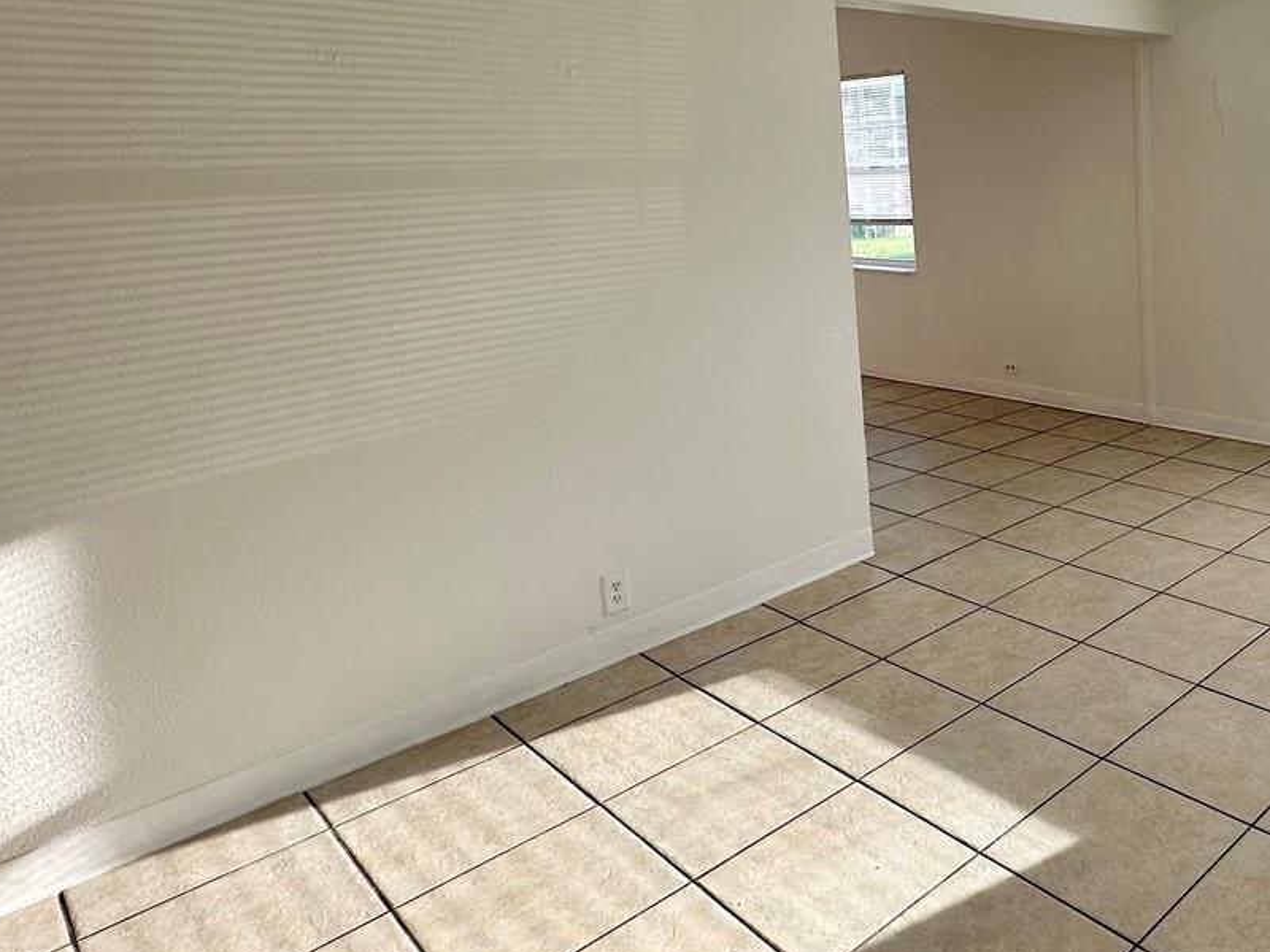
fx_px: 1027
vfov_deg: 48.4
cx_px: 1092
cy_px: 276
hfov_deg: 56.6
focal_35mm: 28
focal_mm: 2.22
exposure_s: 1/292
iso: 40
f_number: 2.2
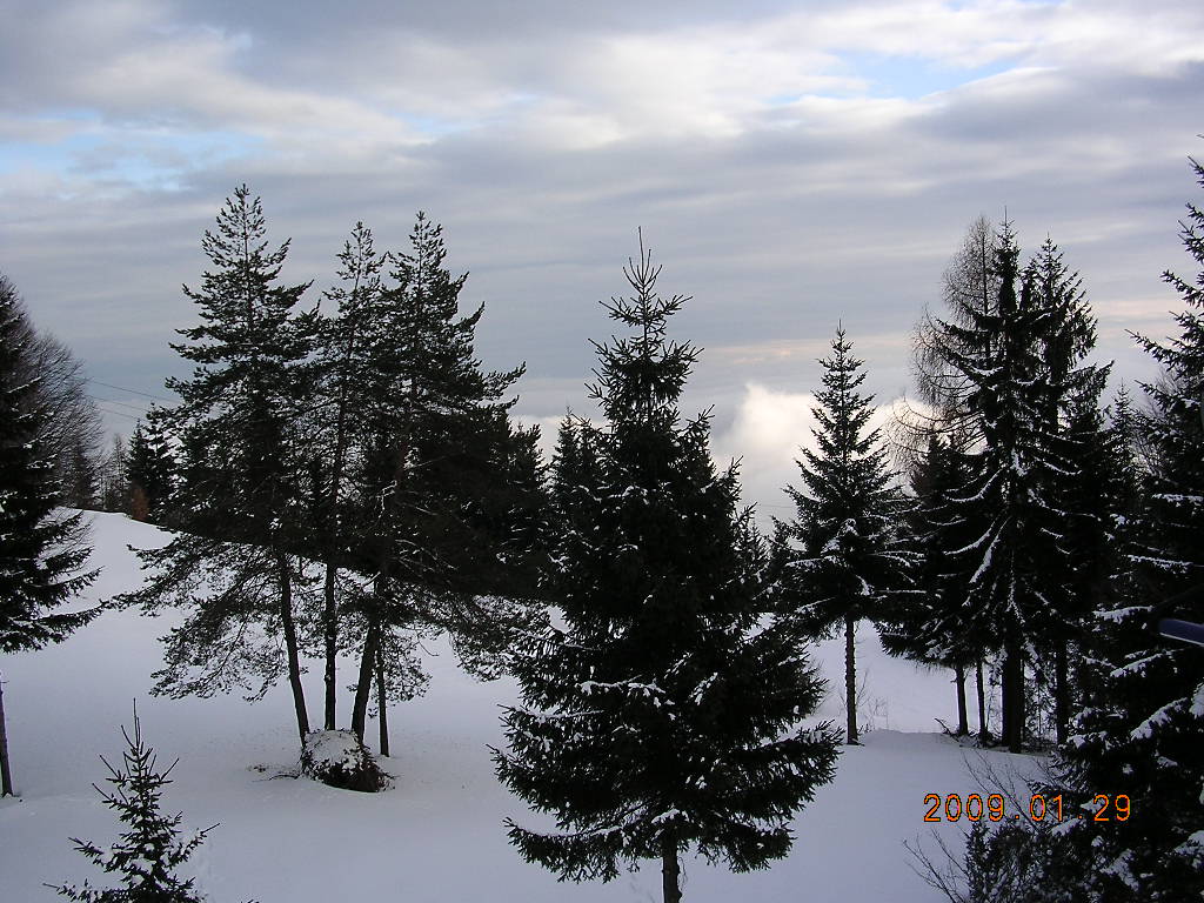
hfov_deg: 49.0
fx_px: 1322
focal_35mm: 38
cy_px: 452
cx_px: 602
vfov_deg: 37.7
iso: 100
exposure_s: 1/566
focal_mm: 5.8
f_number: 2.8
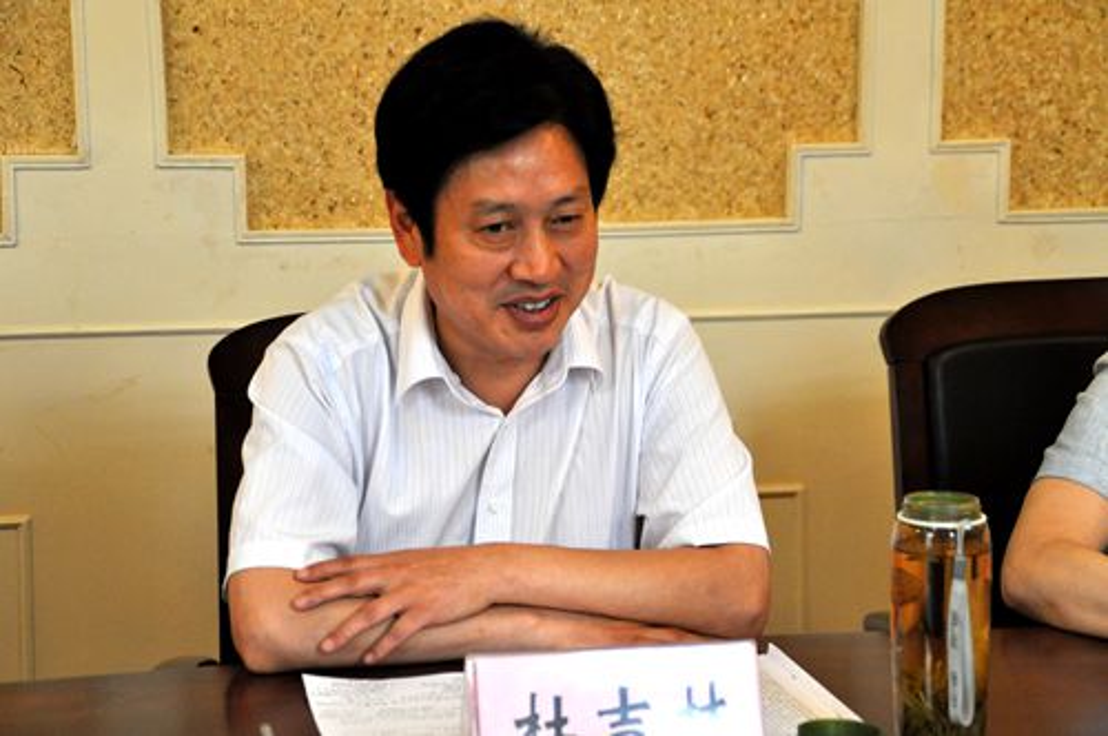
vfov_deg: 15.1
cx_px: 554
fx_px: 2766
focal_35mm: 90
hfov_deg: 22.6
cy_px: 368
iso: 1400
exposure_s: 1/125
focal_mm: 60
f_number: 5
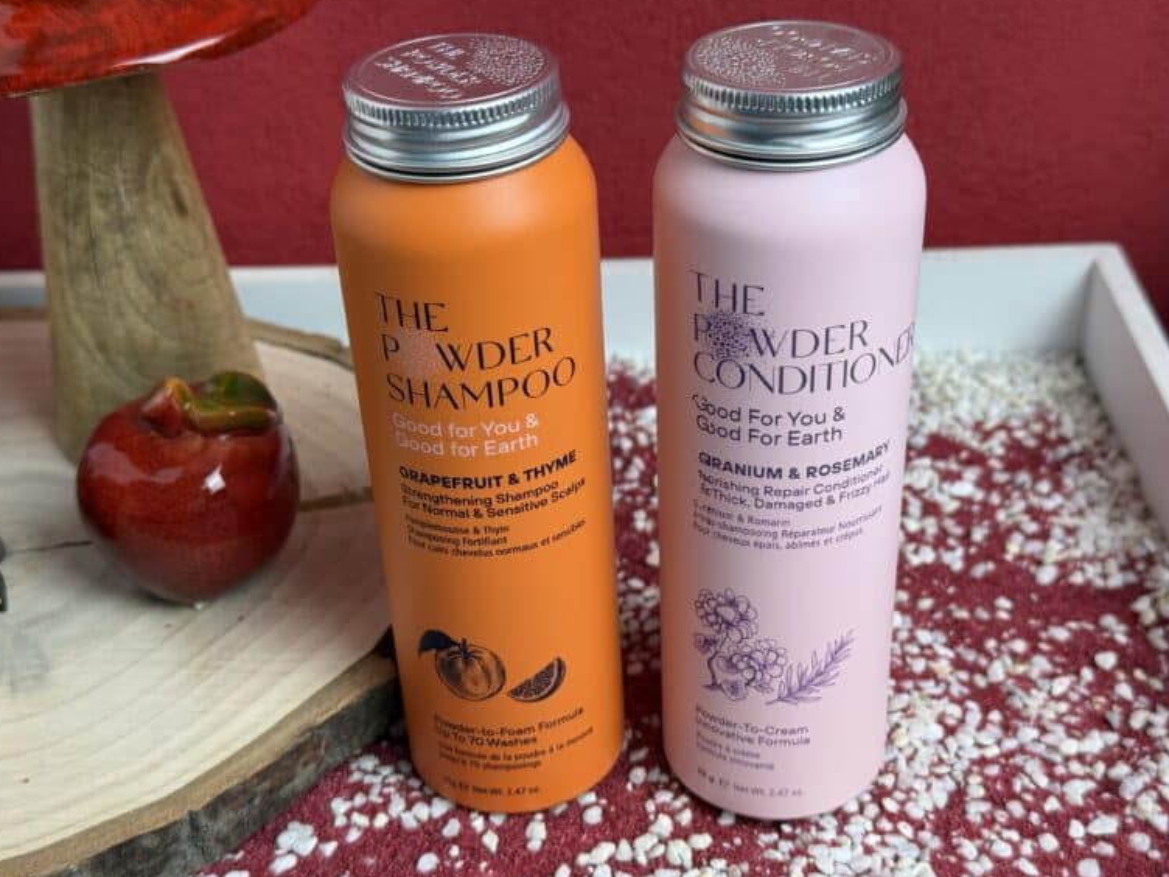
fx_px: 1655
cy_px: 437
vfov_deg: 29.7
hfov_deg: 38.9
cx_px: 574
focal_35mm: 49
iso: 80
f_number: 1.78
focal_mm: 6.76
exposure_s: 1/100
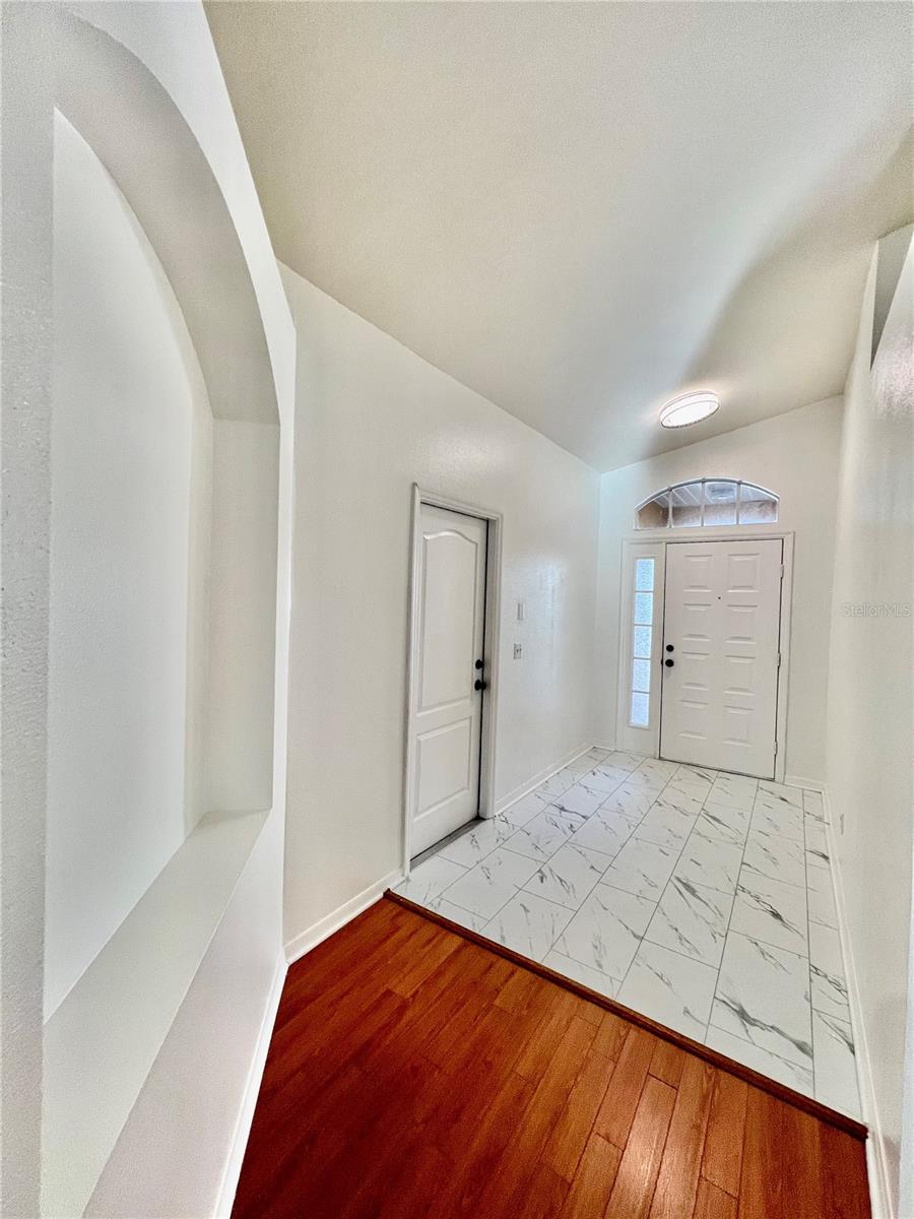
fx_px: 458
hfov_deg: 89.9
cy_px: 610
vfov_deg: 106.2
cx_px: 457
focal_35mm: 13
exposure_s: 1/120
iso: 125
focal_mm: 1.57
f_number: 1.8
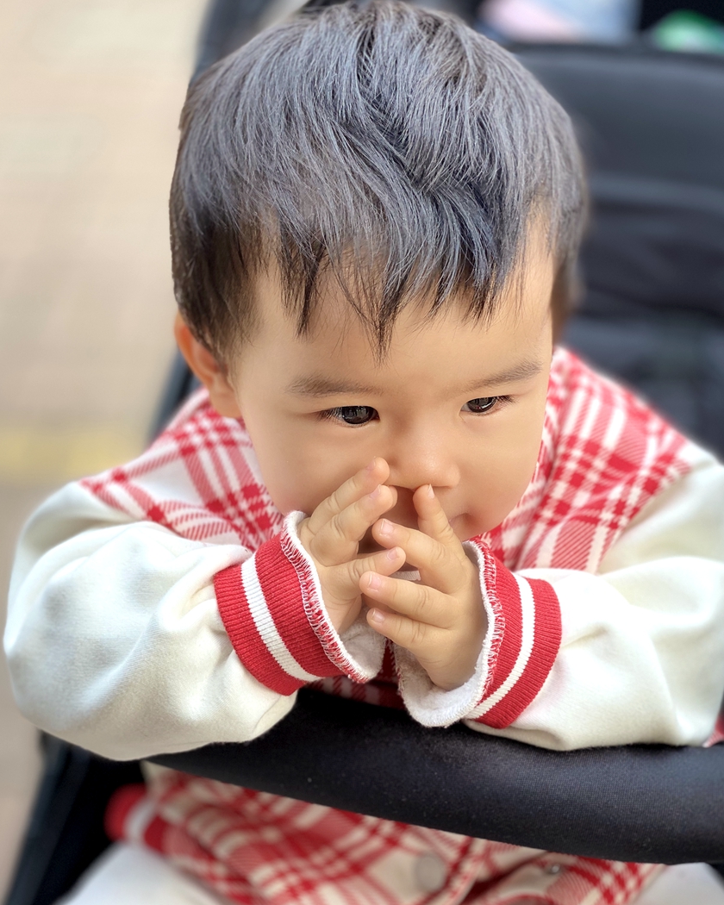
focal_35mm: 66
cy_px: 562
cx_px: 394
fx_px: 1768
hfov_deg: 23.1
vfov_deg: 28.6
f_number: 2
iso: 20
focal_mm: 6
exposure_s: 1/171
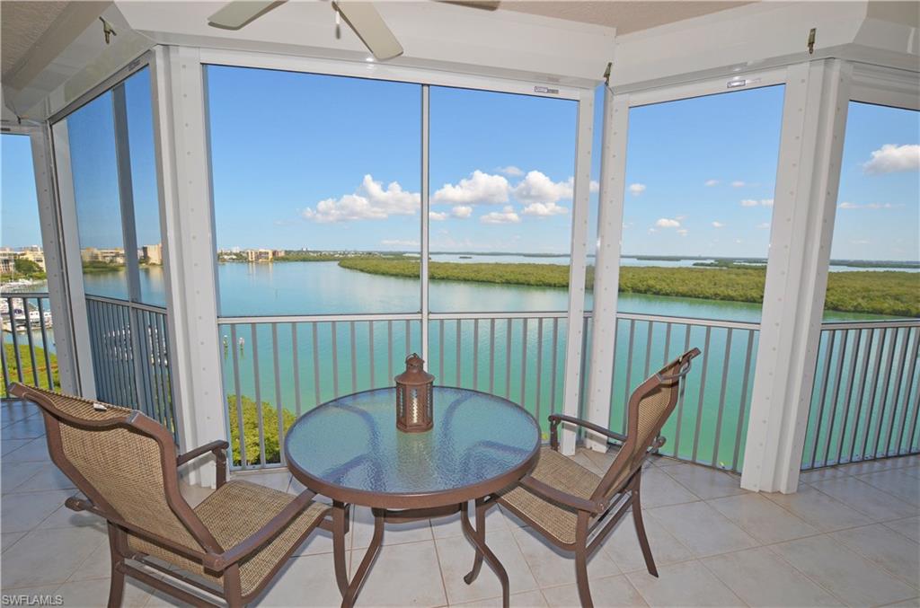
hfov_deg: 100.5
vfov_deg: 77.0
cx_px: 460
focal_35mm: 15
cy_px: 304
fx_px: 382
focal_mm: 10
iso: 200
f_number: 10
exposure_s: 1/200
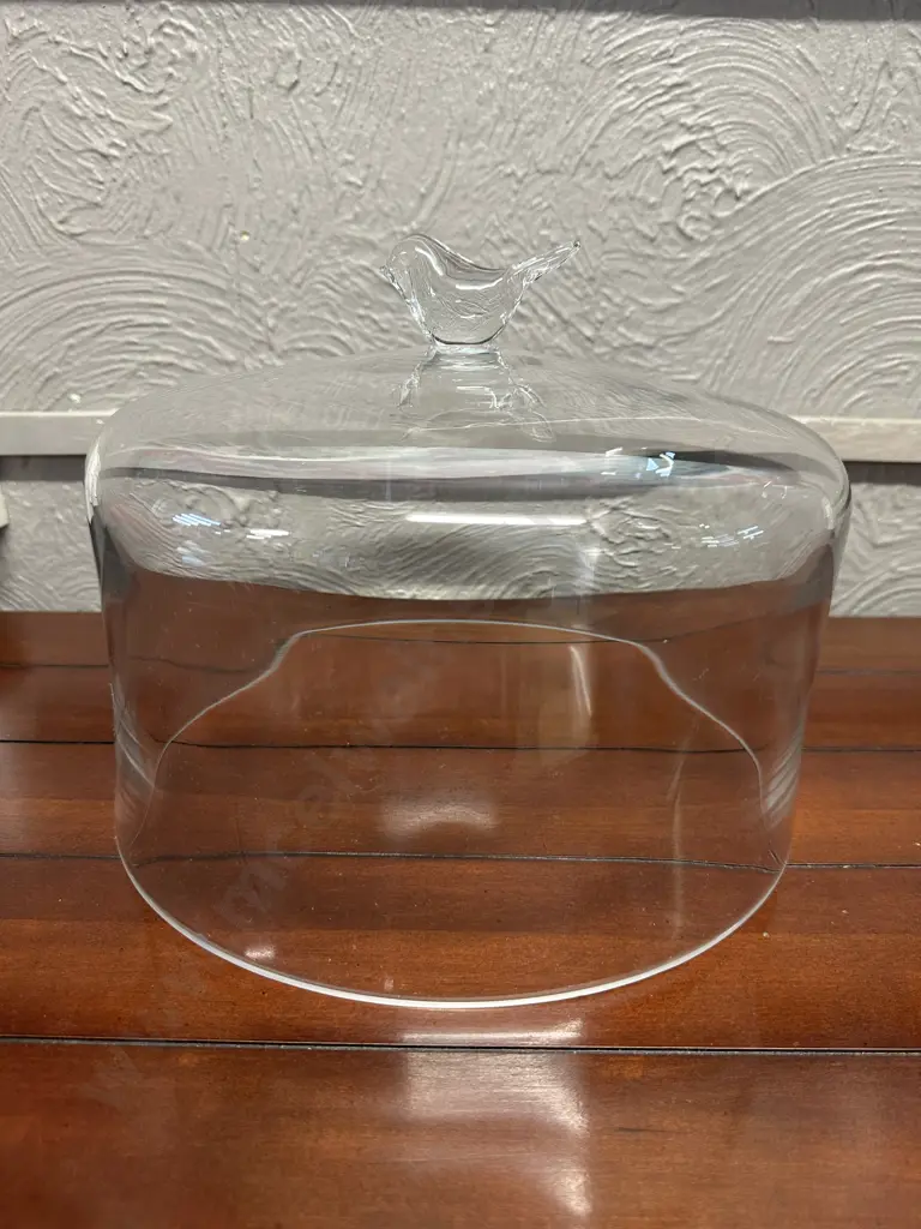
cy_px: 614
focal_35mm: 24
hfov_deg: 56.8
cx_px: 460
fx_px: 851
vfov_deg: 71.6
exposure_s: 1/50
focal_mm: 6.86
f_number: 1.78
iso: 200
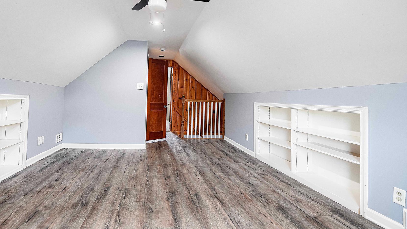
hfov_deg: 91.3
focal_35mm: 18
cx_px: 161
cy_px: 96
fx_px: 194
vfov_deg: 60.7
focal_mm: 14
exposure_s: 1/200
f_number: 4
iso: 160
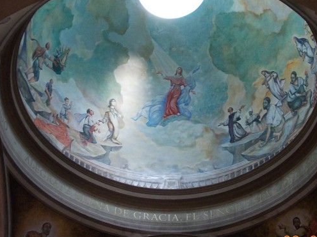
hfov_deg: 24.7
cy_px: 102
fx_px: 723
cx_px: 150
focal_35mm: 79
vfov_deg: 18.6
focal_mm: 7.2
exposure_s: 1/15
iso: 200
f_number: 3.6
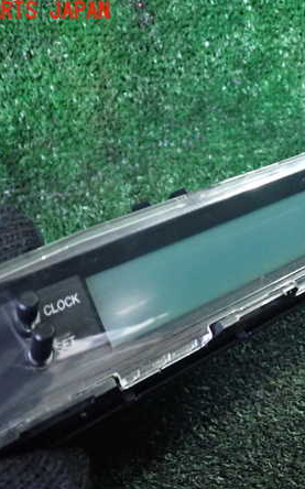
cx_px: 240
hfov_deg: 29.2
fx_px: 573
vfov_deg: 46.2
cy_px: 246
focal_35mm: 43
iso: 800
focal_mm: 5.4
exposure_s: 1/25
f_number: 2.3
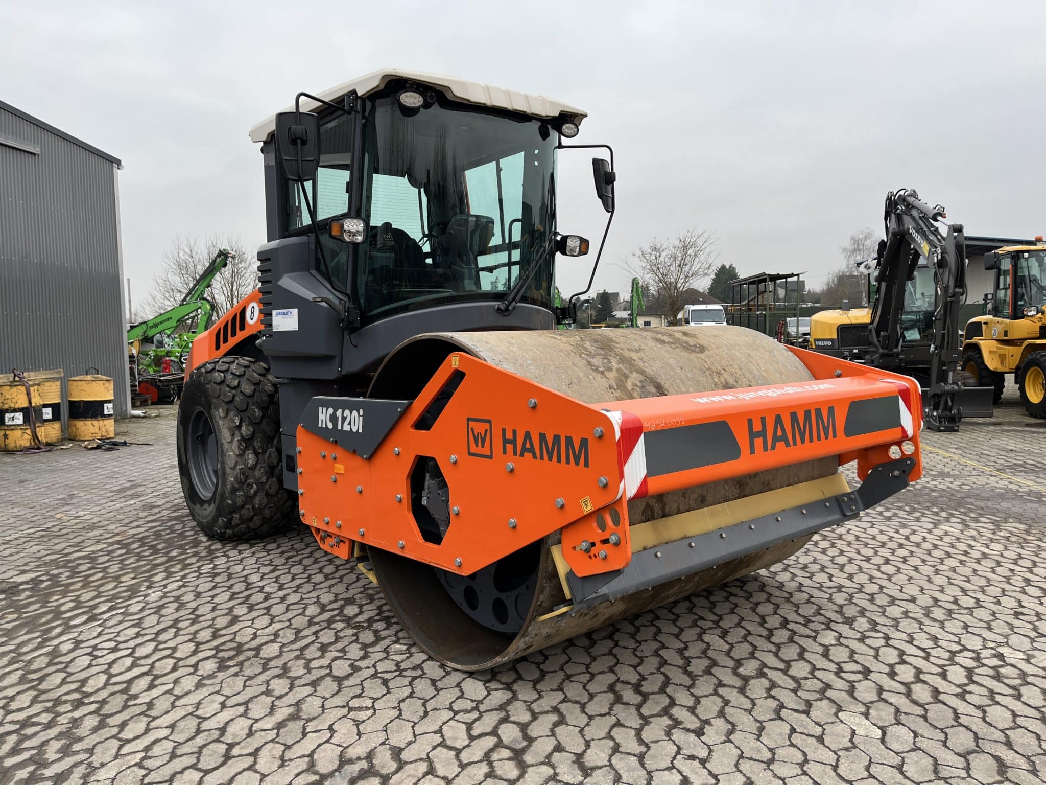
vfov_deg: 53.1
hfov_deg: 67.3
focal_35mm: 26
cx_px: 523
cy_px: 392
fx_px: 786
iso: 50
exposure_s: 1/495
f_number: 1.6
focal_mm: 5.1
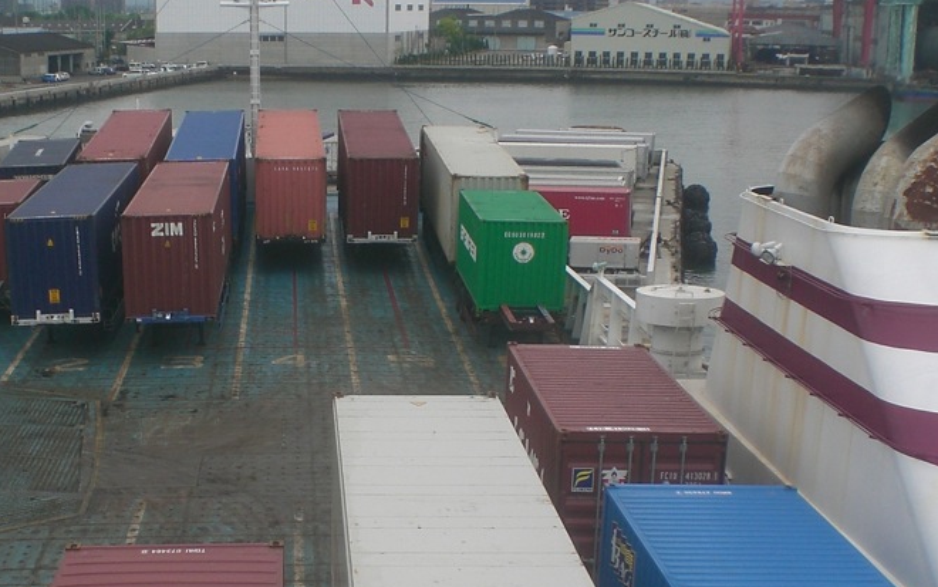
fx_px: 1560
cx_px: 355
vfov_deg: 21.0
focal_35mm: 61
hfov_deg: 33.3
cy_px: 479
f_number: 4.4
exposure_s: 1/250
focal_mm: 6.3
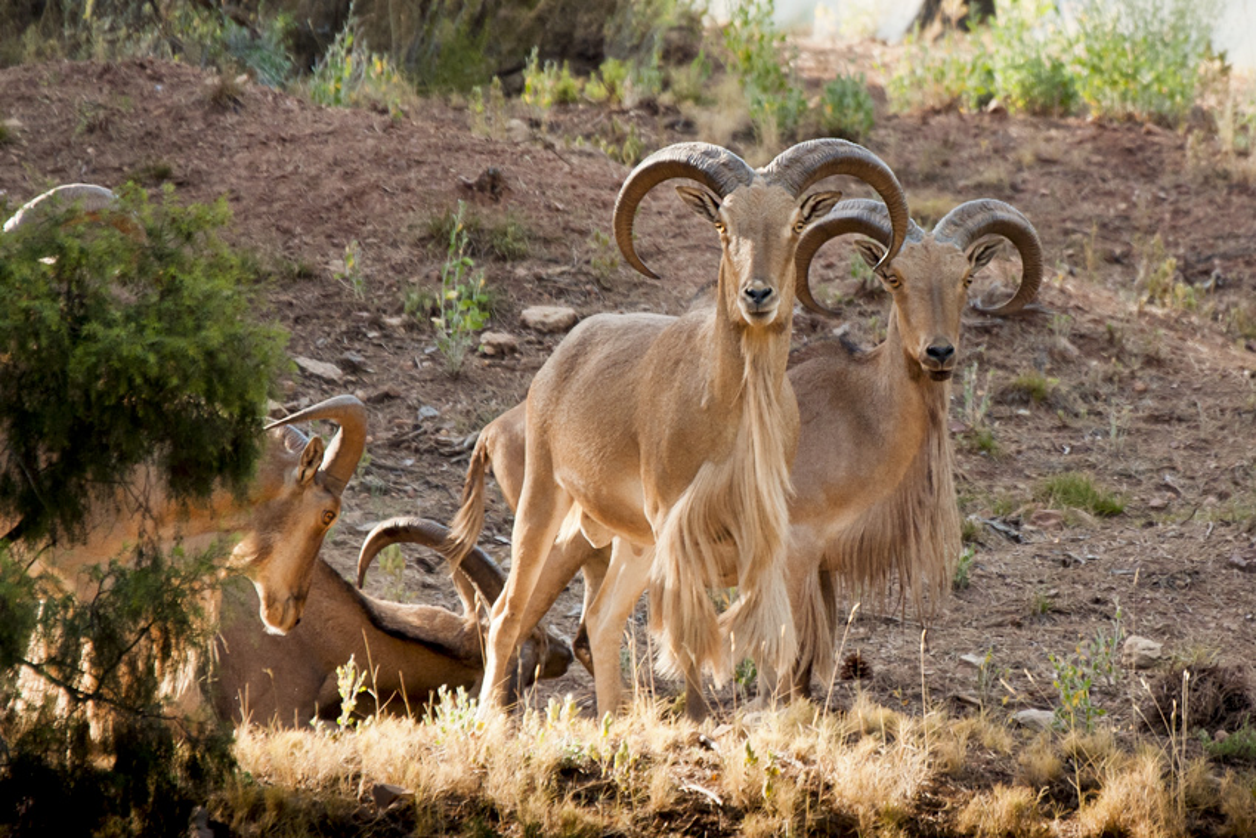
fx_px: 20935
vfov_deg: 2.3
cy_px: 419
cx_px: 628
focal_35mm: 600
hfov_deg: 3.4
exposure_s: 1/400
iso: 800
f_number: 5.6
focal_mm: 400
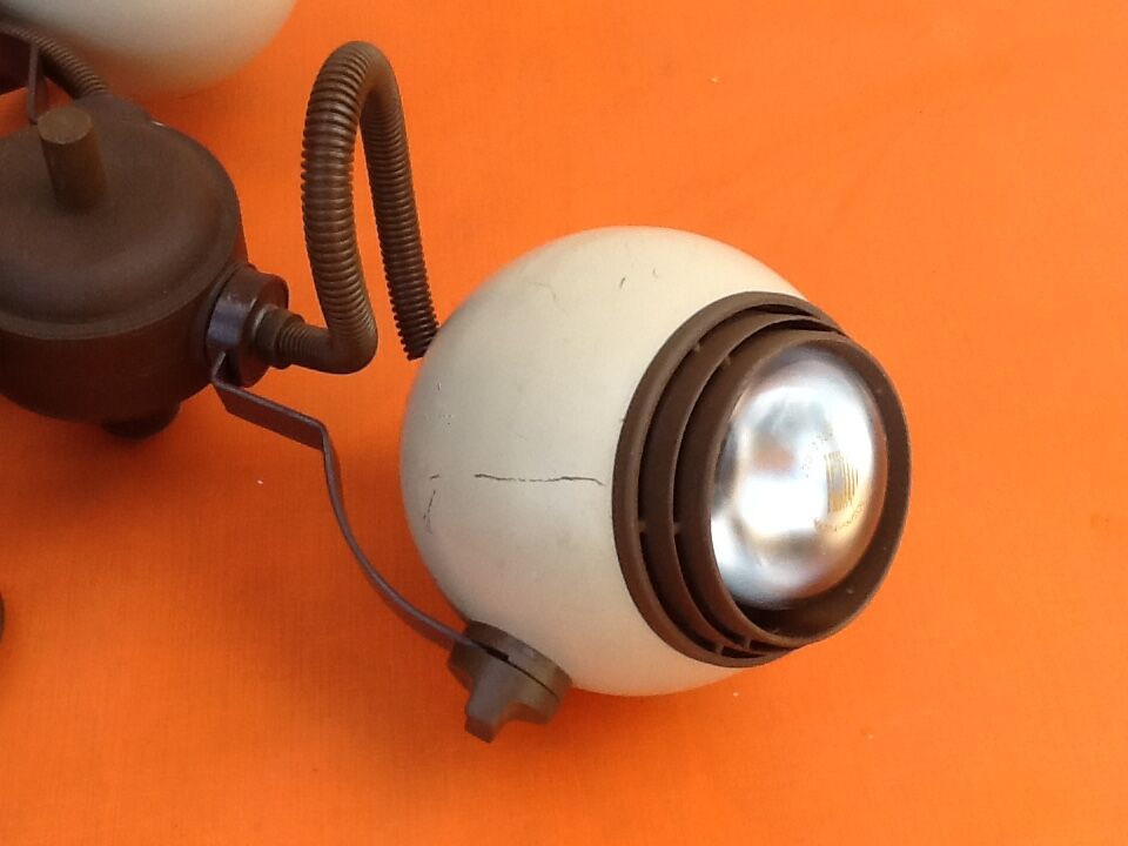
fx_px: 1434
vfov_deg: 32.9
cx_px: 564
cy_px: 423
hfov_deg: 42.9
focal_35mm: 44
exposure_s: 1/281
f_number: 2.4
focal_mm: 2.03
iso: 40
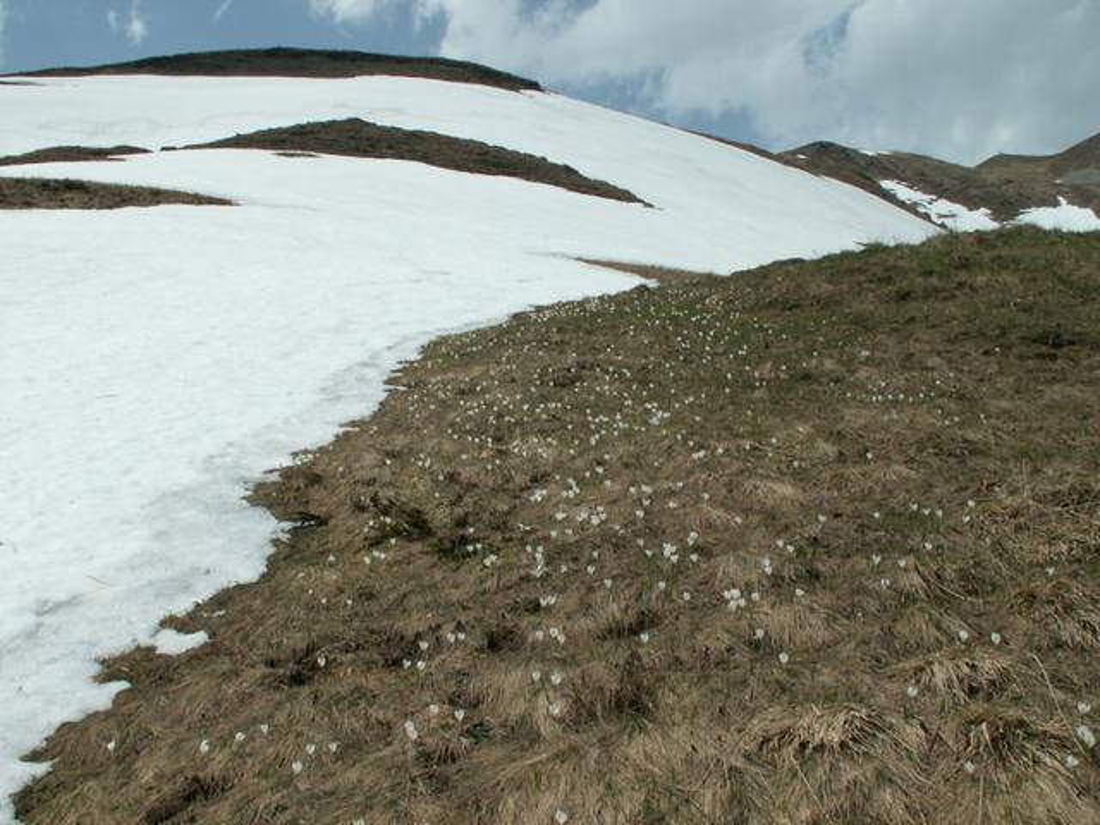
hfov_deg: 52.6
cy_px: 412
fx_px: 1112
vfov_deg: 40.7
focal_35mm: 35
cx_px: 550
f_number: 8
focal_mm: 5.86
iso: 50
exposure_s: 1/320
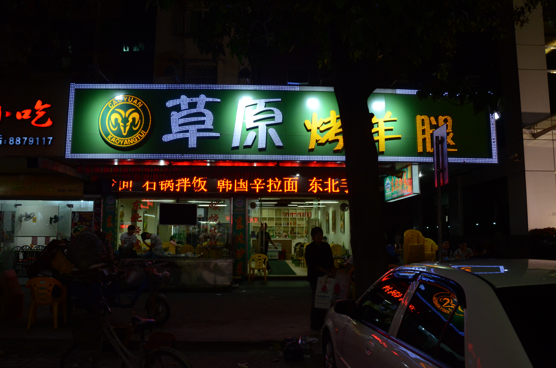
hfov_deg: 67.5
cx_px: 278
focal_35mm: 27
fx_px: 416
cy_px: 184
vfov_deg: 47.7
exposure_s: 1/125
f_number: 5.6
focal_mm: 18
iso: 1600
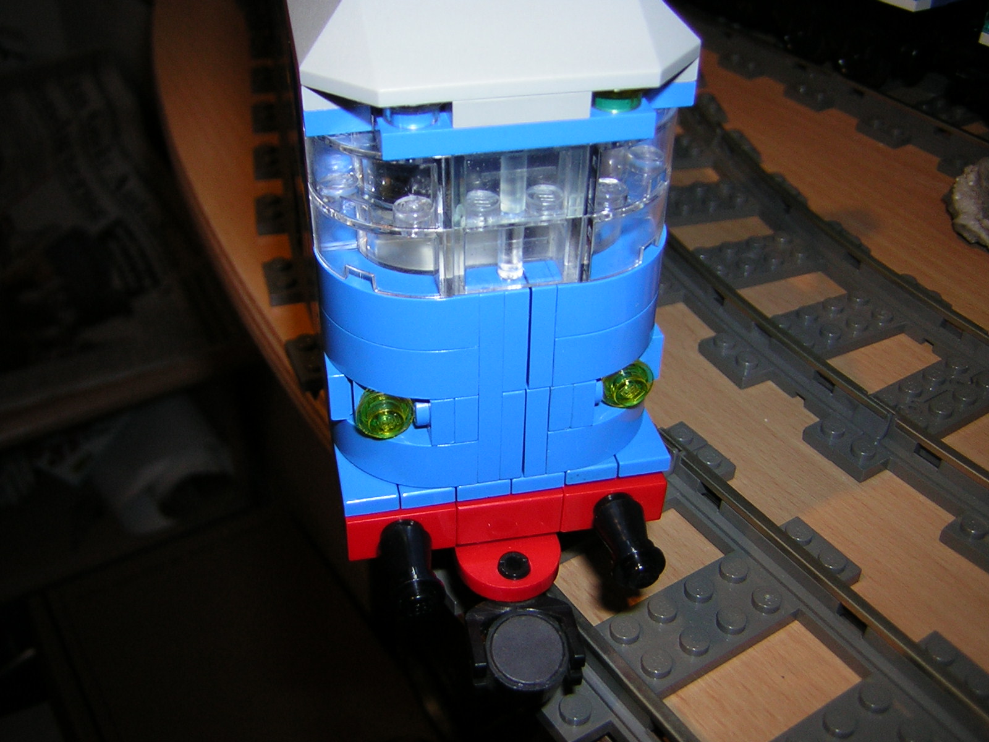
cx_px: 494
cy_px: 371
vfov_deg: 39.7
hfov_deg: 51.4
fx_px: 1029
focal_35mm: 36
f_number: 2.6
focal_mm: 4.7
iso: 50
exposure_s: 1/60.1
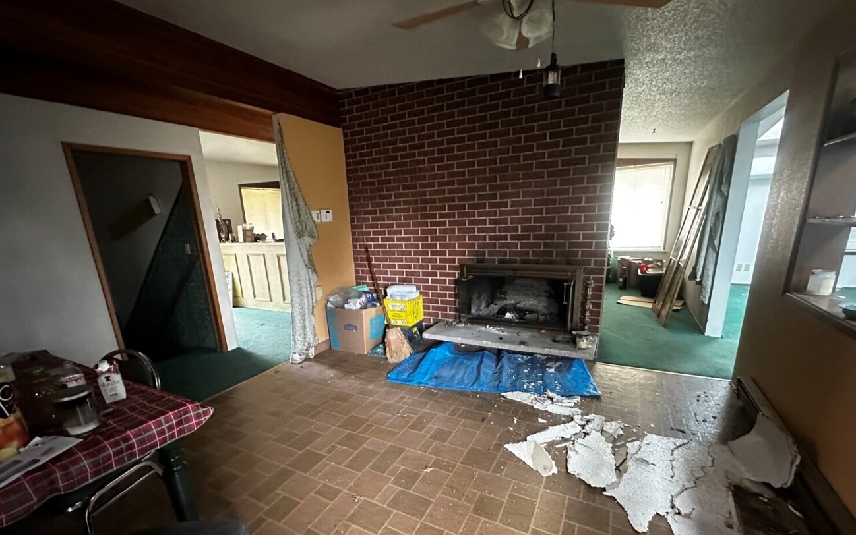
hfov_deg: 97.8
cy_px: 318
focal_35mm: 16
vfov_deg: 70.6
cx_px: 412
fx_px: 373
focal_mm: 2.22
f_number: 2.2
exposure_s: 1/47
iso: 1250
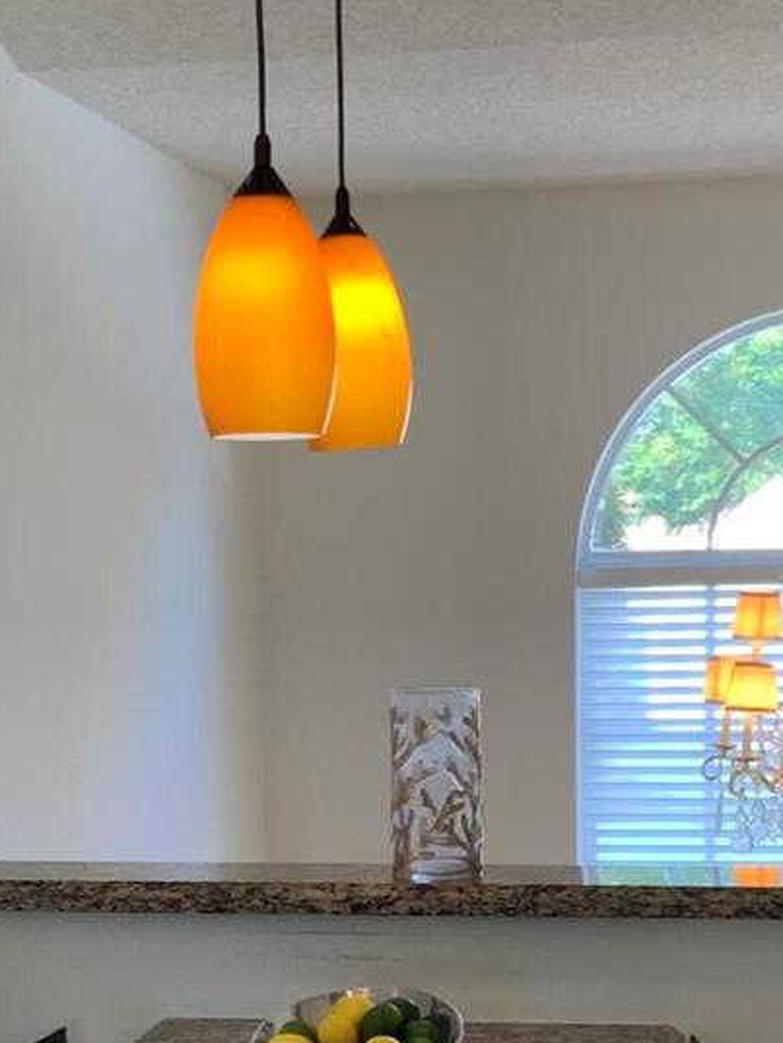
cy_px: 800
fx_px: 2502
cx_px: 317
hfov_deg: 17.8
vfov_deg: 23.3
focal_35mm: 83
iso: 32
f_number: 1.8
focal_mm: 3
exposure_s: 1/60
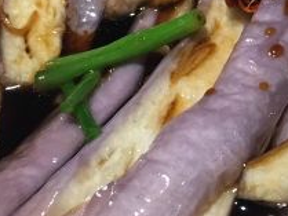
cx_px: 256
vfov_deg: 15.1
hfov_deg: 19.9
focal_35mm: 97
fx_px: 807
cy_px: 38
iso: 40
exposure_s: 1/33
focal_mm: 4.15
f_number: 2.2
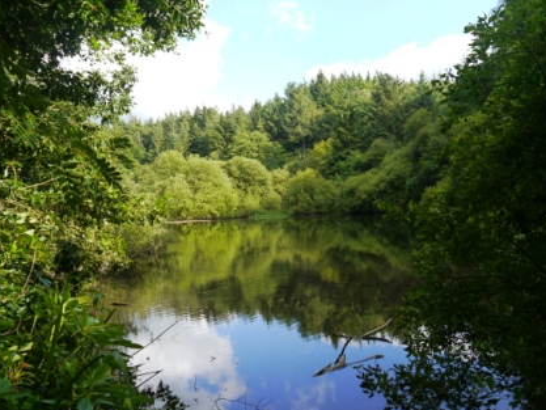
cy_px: 202
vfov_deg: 48.2
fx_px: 458
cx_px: 270
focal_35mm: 29
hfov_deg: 61.6
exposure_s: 1/250
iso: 160
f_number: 5
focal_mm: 14
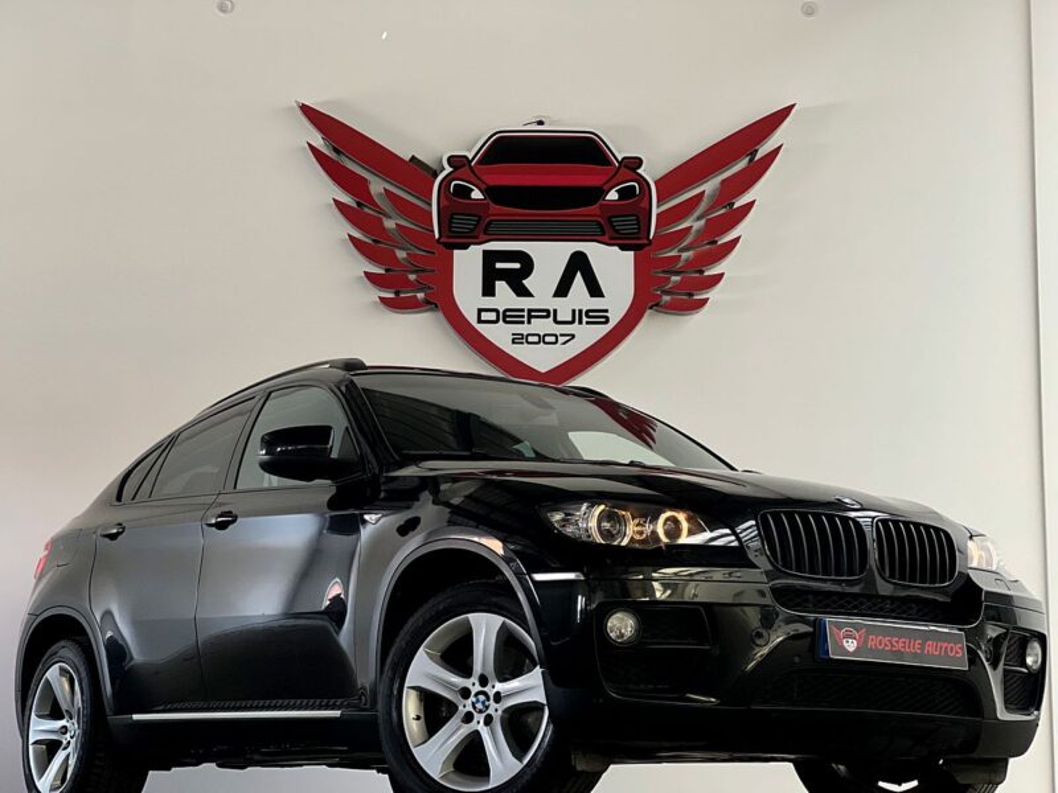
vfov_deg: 19.1
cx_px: 529
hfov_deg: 25.3
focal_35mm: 77
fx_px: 2353
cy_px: 396
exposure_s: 1/94
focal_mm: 9
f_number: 2.8
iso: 250
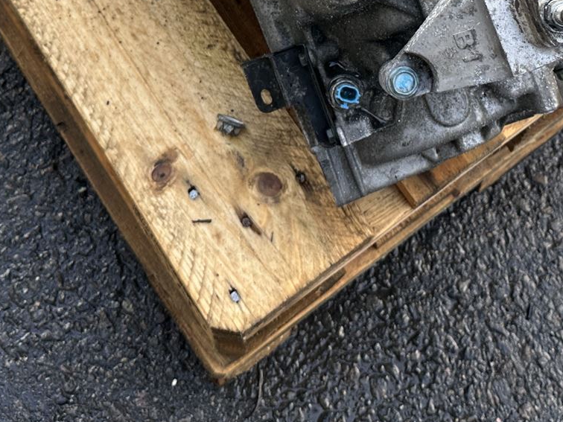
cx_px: 362
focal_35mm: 65
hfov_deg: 29.7
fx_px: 1057
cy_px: -118
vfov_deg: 20.7
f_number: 1.78
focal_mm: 6.86
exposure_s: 1/133
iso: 64
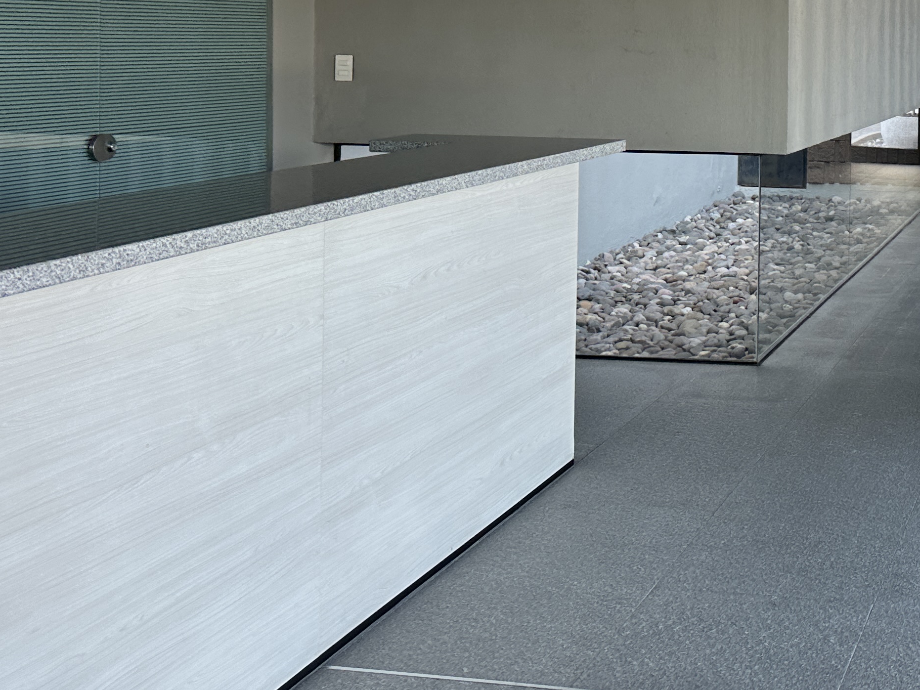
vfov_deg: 27.2
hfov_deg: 34.0
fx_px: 1382
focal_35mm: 52
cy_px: 90
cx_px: 891
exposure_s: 1/129
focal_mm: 6.86
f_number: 1.78
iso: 64
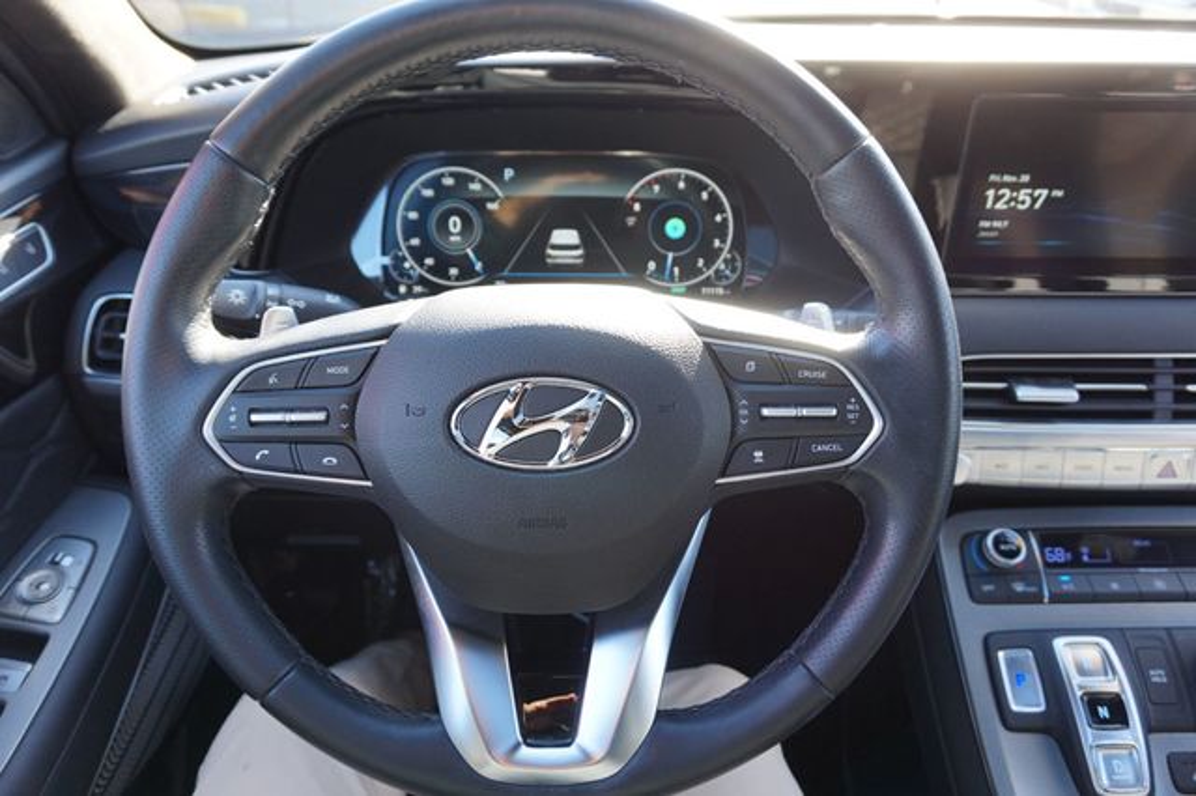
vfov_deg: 53.1
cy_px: 398
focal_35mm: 24
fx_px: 797
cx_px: 598
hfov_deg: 73.8
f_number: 4
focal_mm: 16
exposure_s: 1/60
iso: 200
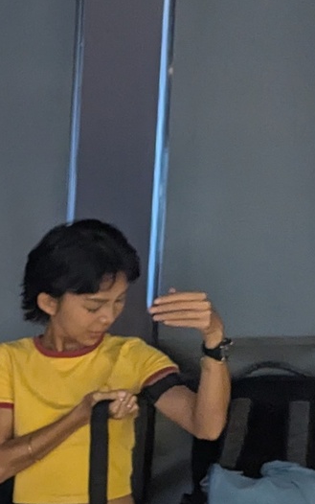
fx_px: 1277
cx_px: -452
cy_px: 641
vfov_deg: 20.5
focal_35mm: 93
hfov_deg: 11.5
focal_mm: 6.81
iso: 851
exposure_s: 1/120
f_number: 1.85
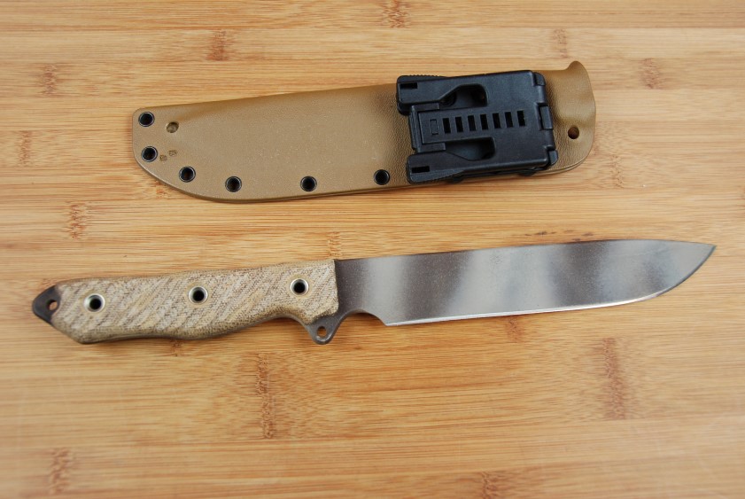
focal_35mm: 36
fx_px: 746
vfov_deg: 37.0
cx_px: 372
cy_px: 250
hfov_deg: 53.1
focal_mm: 24
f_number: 4
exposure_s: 1/50
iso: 400
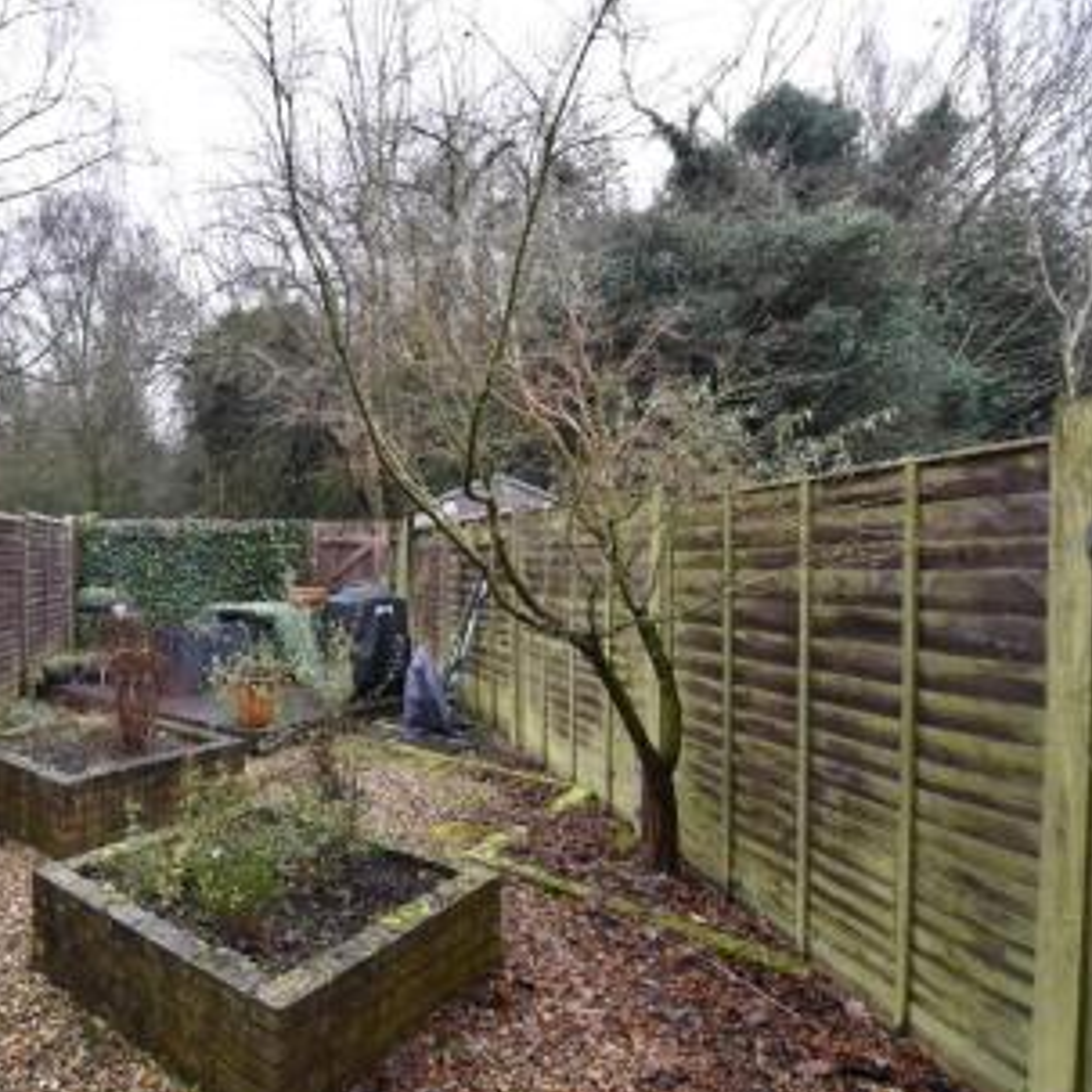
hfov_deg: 69.0
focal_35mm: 20
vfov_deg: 74.8
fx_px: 714
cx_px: 249
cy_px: 564
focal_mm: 10
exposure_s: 1/100
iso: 800
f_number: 5
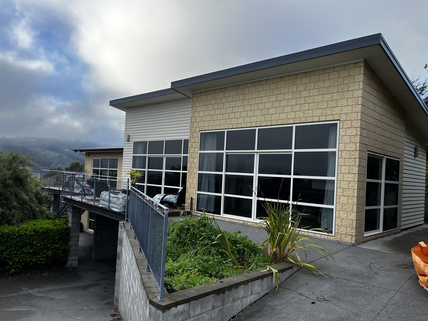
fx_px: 334
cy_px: 164
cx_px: 213
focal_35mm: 27
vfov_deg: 51.3
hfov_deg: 65.3
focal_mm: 5.1
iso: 50
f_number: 1.6
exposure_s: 1/1066
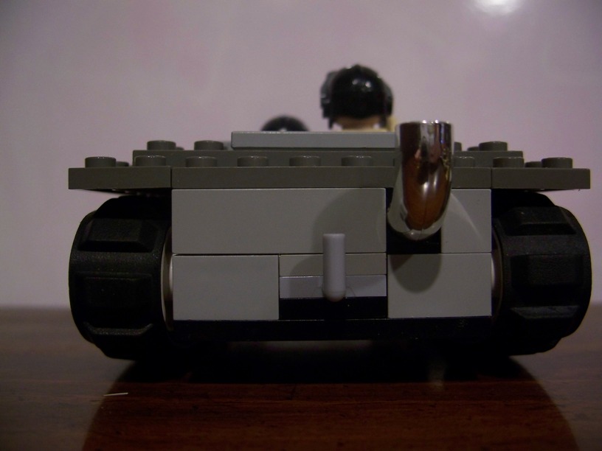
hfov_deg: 50.1
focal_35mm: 37
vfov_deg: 38.7
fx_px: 643
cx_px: 301
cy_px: 226
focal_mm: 7.8
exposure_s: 1/13
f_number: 2.8
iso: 200
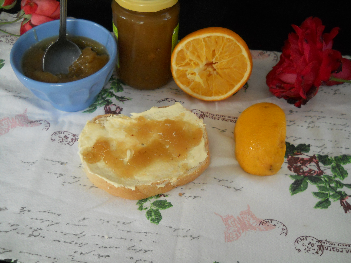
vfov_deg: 35.1
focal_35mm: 41
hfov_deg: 45.8
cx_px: 176
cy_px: 132
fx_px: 416
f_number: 3.1
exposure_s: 1/125
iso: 400
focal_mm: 6.72
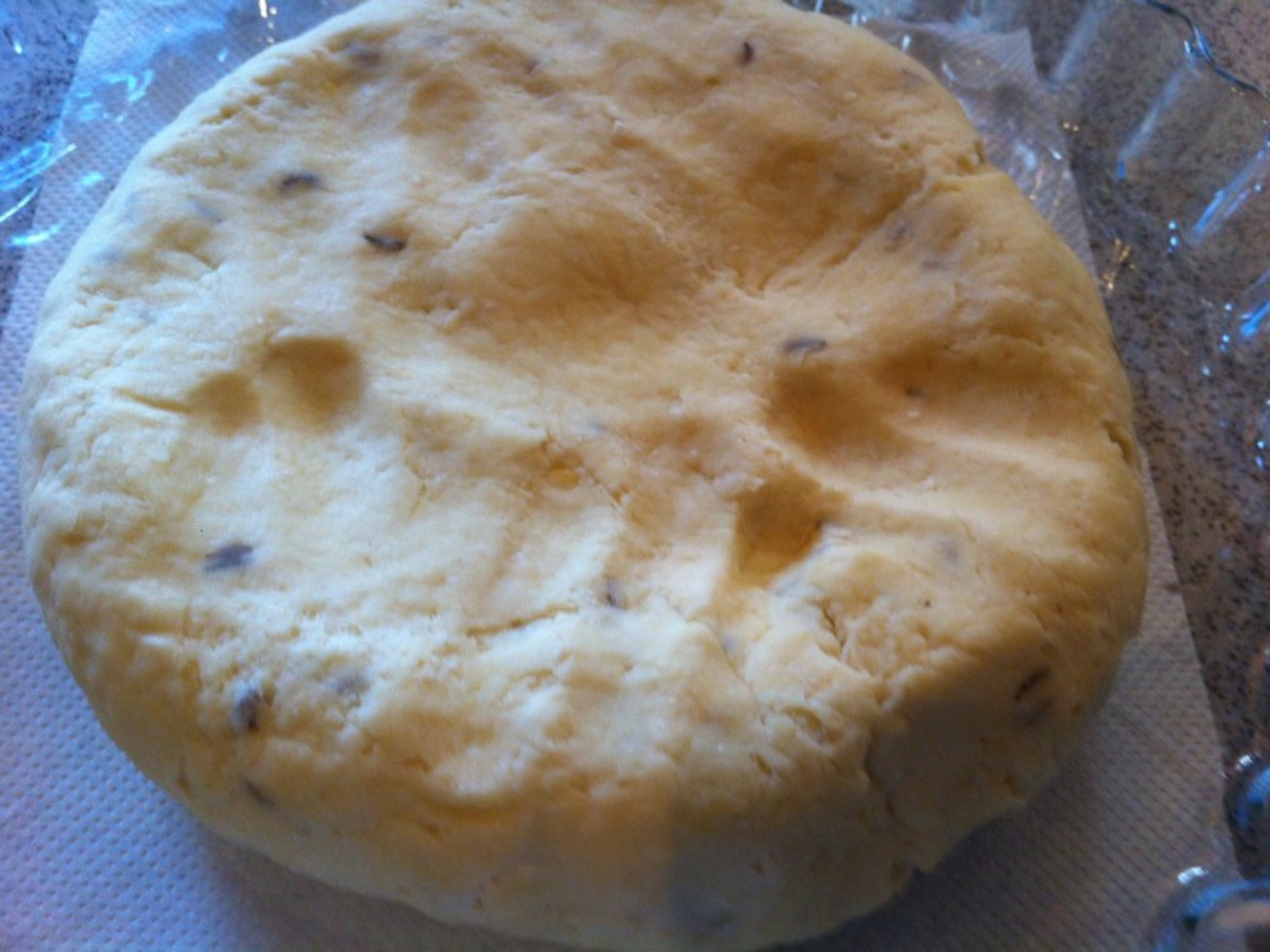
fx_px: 1284
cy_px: 476
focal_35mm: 35
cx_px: 635
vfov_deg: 40.7
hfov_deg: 52.6
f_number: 2.8
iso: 125
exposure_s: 1/15
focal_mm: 3.85
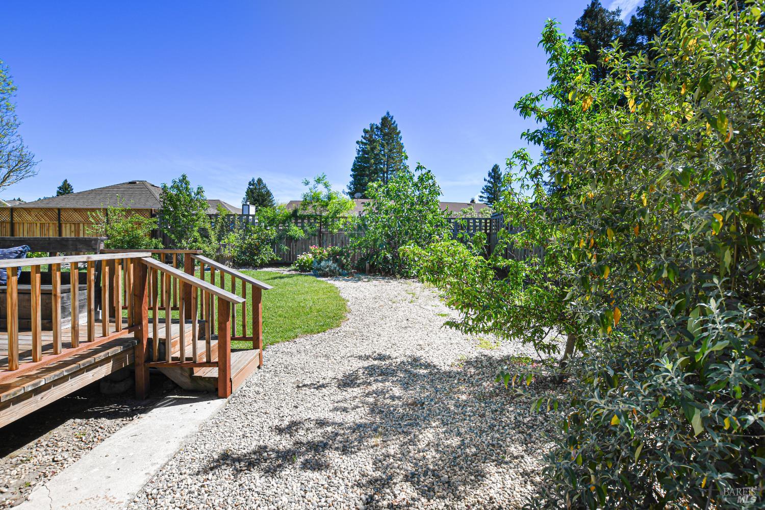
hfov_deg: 100.4
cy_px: 255
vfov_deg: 77.3
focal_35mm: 15
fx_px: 319
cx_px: 382
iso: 100
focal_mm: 10
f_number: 9
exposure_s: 1/320
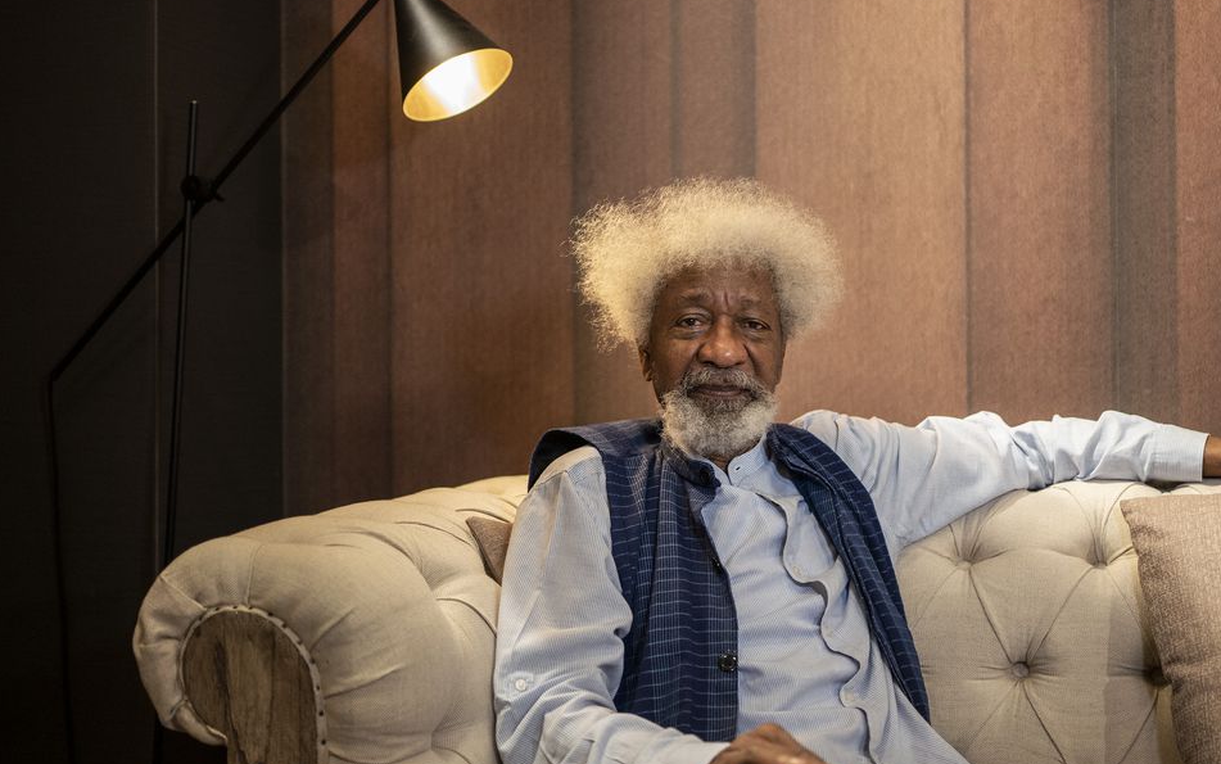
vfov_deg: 28.6
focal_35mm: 45
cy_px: 330
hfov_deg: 44.2
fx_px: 1498
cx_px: 700
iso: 2000
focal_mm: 35
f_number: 1.8
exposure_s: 1/320
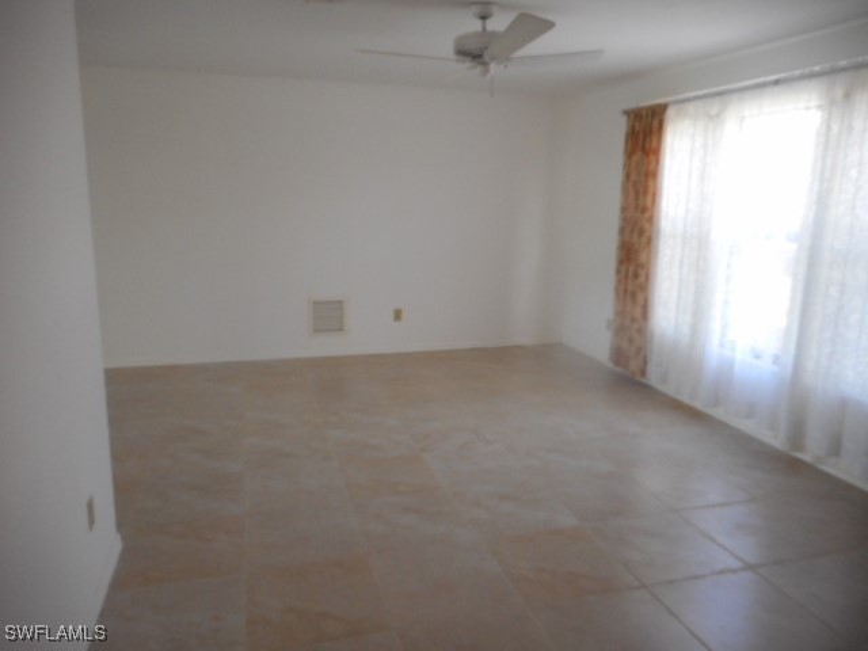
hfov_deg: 69.4
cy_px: 326
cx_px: 434
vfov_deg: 54.9
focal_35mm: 25
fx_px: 627
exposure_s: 1/30
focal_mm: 4.5
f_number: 3.7
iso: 200
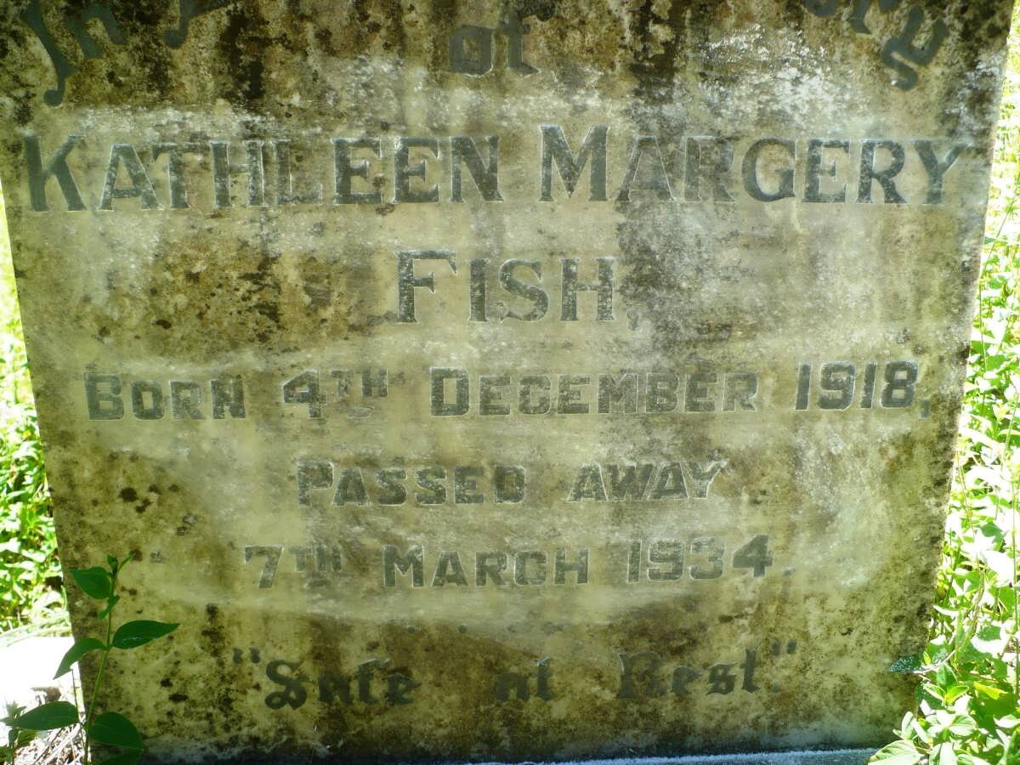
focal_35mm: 37
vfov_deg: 38.7
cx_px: 510
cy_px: 382
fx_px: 1090
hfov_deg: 50.1
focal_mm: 6.1
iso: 100
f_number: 2.8
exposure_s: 1/200
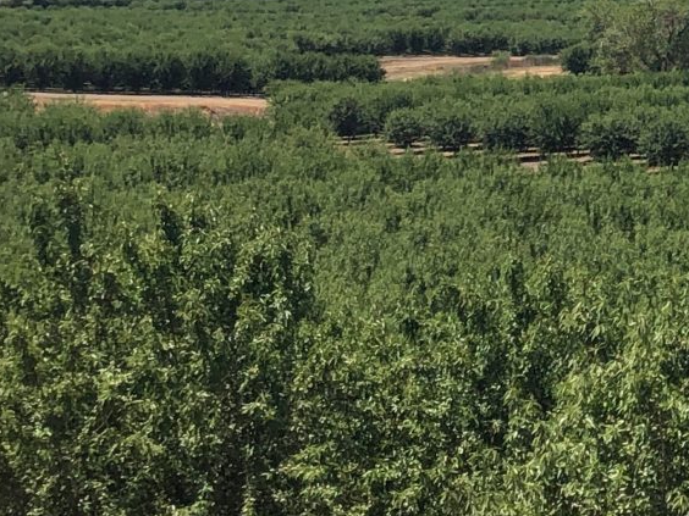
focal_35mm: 127
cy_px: -107
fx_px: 2528
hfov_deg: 13.5
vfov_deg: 11.4
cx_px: 1344
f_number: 1.8
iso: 20
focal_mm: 3.99
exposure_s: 1/2183
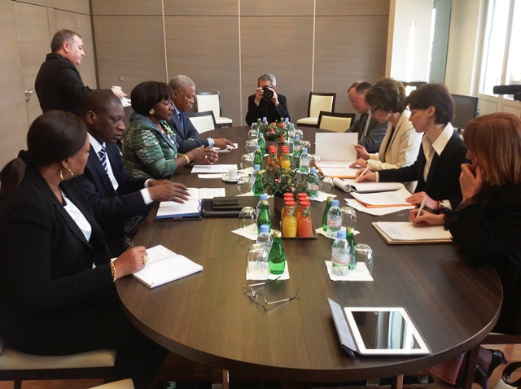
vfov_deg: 40.6
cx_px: 260
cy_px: 194
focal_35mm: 35
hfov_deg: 52.7
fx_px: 526
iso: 50
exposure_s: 1/24
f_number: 2.4
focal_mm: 4.28
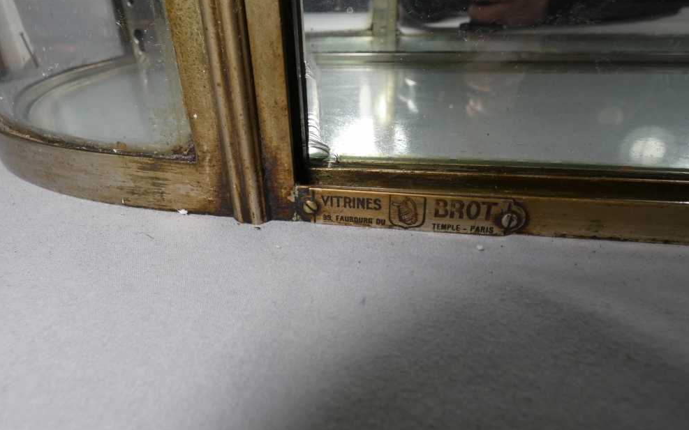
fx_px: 413
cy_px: 208
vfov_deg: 55.1
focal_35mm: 22
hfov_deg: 79.6
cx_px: 344
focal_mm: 3.6
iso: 80
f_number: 2.8
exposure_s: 1/160
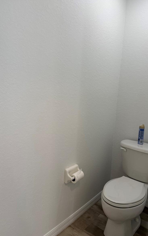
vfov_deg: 70.4
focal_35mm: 26
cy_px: 120
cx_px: 88
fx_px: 168
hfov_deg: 47.4
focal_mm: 6.76
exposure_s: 1/60
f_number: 1.78
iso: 160
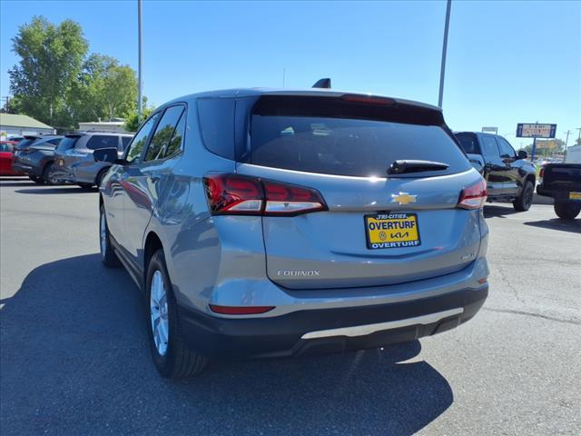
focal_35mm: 27
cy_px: 218
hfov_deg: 65.3
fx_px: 453
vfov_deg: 51.4
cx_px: 290
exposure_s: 1/2000
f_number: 1.9
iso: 40
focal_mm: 3.58
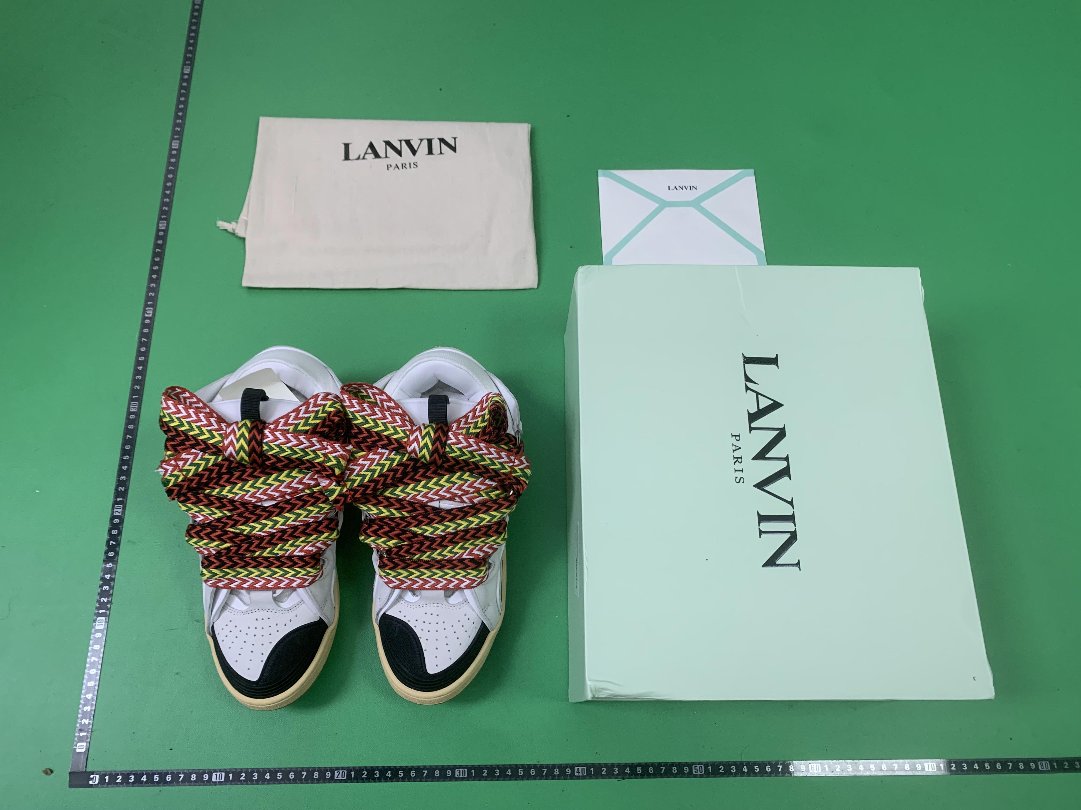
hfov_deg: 67.3
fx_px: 812
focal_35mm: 26
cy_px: 405
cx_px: 540
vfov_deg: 53.1
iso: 125
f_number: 1.8
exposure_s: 1/60
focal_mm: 4.25
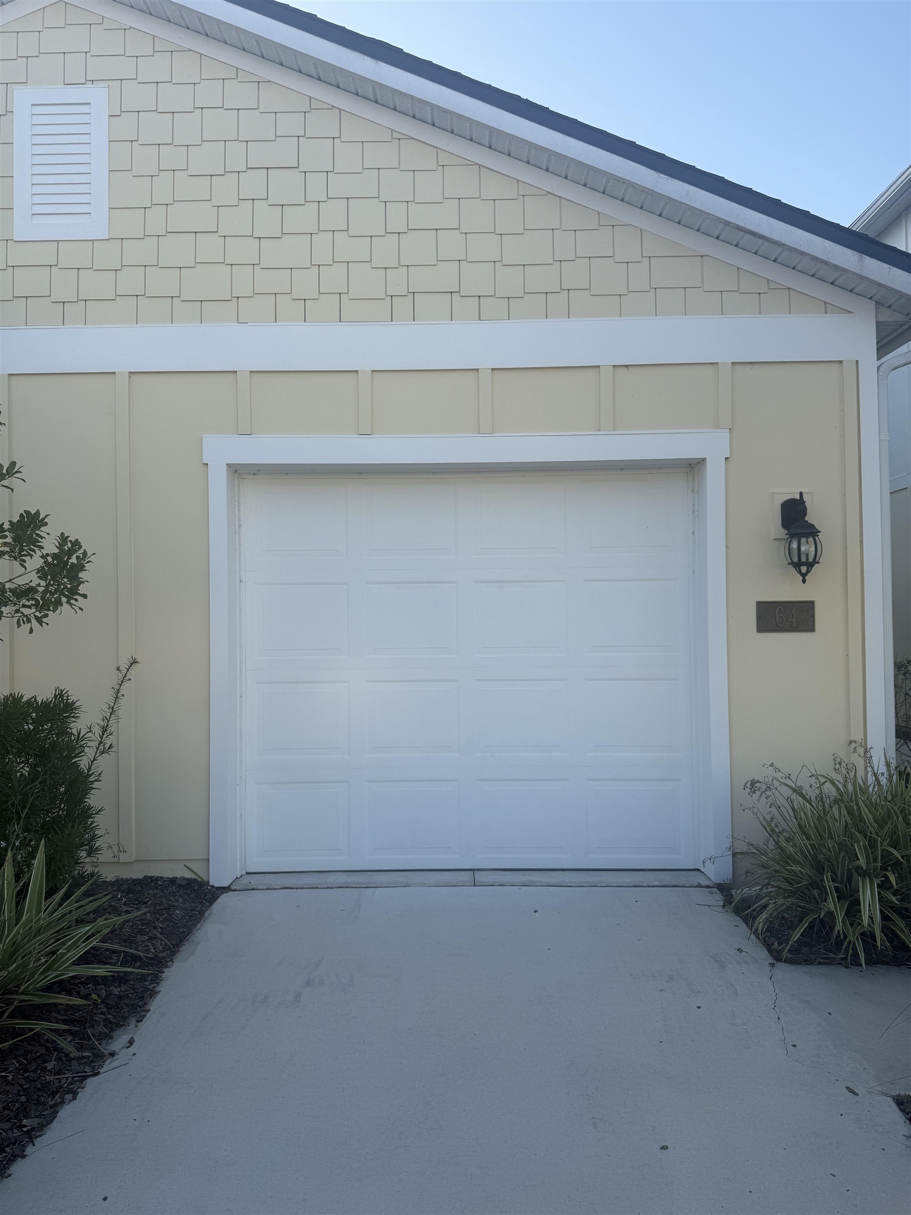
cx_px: 456
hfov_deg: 56.8
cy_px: 608
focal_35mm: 24
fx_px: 842
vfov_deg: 71.6
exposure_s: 1/1361
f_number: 1.78
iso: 80
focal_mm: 6.76
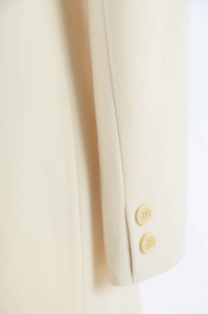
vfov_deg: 13.1
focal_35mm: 158
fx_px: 1371
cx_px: 104
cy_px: 157
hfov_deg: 8.7
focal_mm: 105
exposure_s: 1/80
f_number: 8
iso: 160
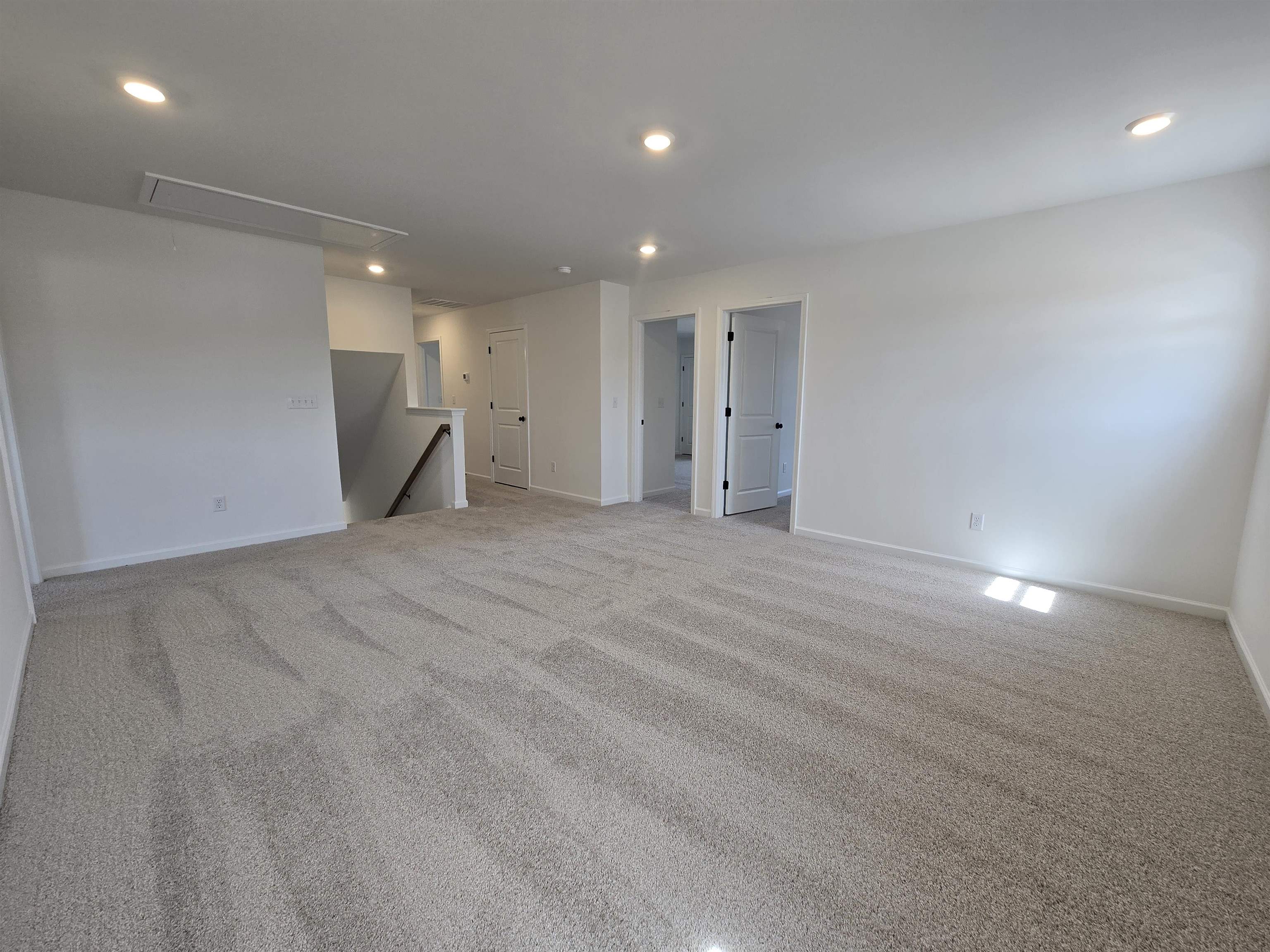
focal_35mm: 13
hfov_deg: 106.2
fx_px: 477
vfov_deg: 89.9
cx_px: 635
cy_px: 476
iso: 50
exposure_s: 1/60
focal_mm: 2.2
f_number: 2.2
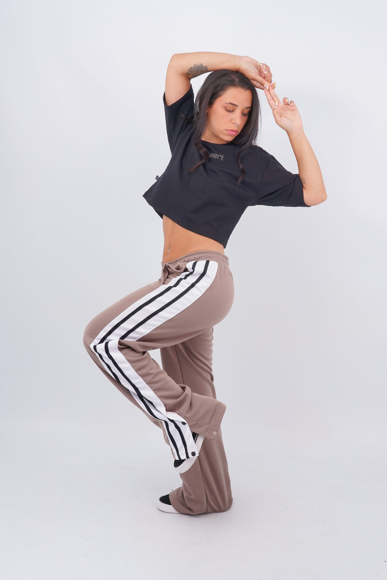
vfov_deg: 46.4
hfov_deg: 31.9
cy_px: 290
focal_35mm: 42
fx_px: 677
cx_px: 194
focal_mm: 42
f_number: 14
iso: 160
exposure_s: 1/125
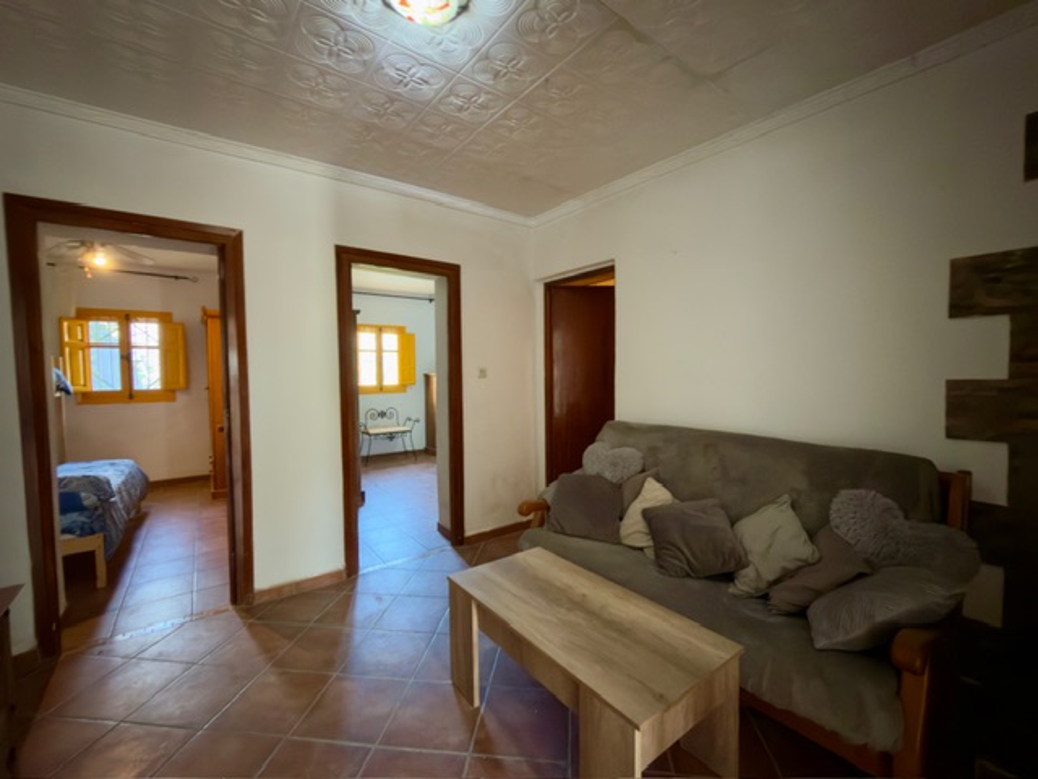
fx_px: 420
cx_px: 519
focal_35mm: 14
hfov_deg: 102.1
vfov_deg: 85.7
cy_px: 390
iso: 400
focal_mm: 2.22
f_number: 2.2
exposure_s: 1/17
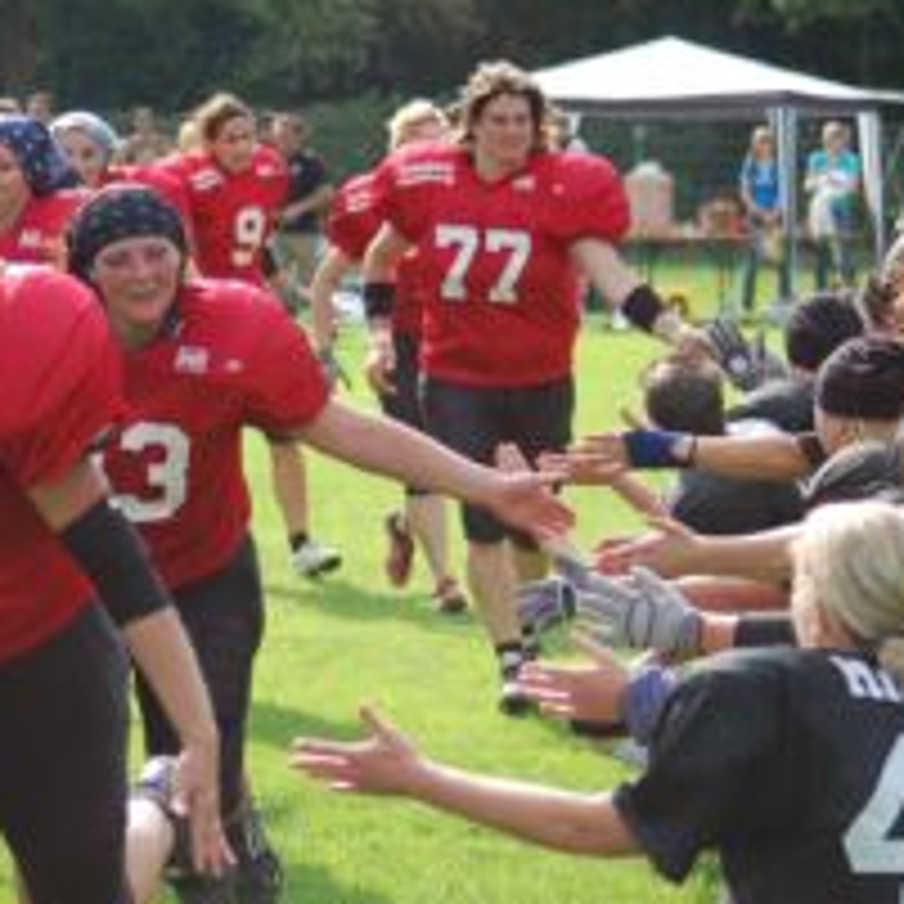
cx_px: 263
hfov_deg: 8.7
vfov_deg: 8.7
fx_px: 5939
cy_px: 531
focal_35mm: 201
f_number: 4
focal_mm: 70
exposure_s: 1/1000
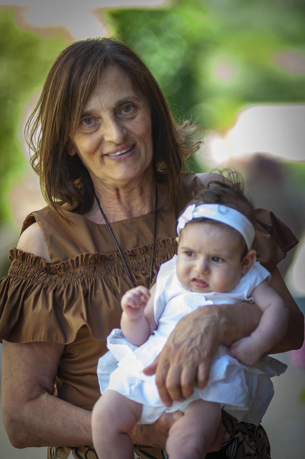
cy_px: 230
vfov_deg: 11.4
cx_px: 152
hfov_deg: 7.6
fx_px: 2290
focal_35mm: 180
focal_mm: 180
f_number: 2.8
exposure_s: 1/200
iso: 320
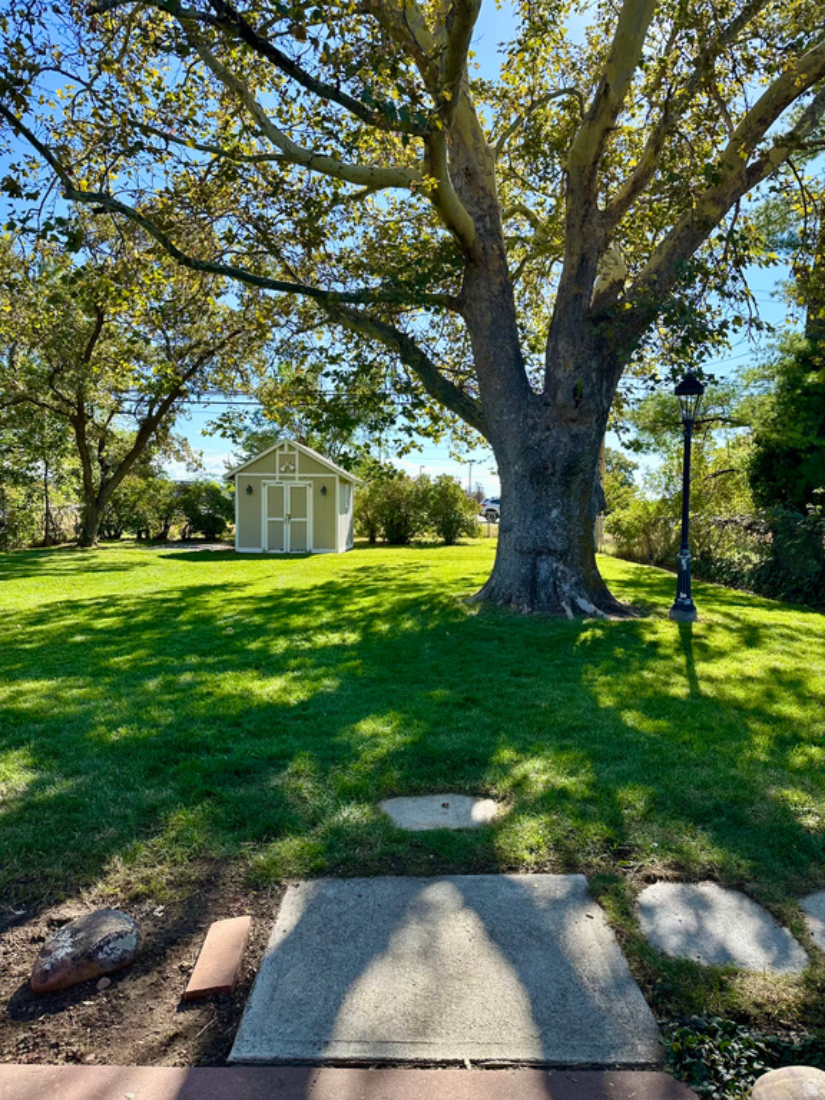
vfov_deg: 71.6
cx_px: 412
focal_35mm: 24
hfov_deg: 56.8
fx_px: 763
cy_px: 550
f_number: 1.78
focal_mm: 6.86
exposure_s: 1/1321
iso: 80
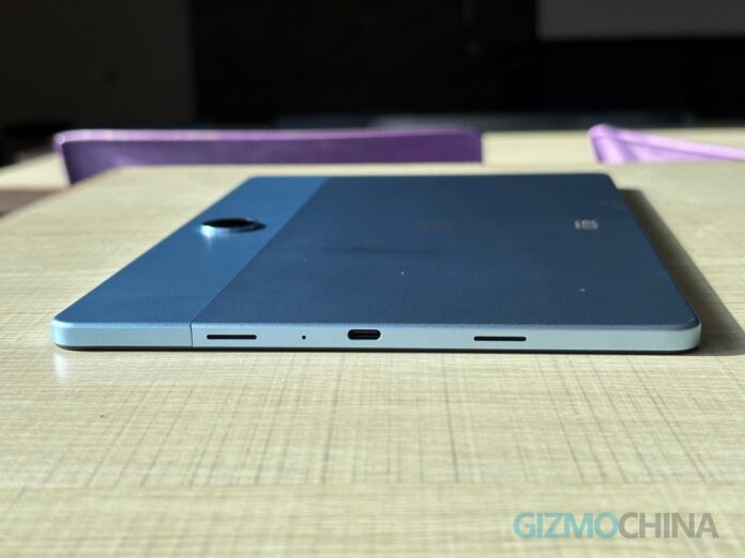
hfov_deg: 36.8
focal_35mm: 52
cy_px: 279
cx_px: 372
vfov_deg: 28.0
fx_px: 1119
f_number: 1.6
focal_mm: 5.96
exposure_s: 1/1111
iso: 32
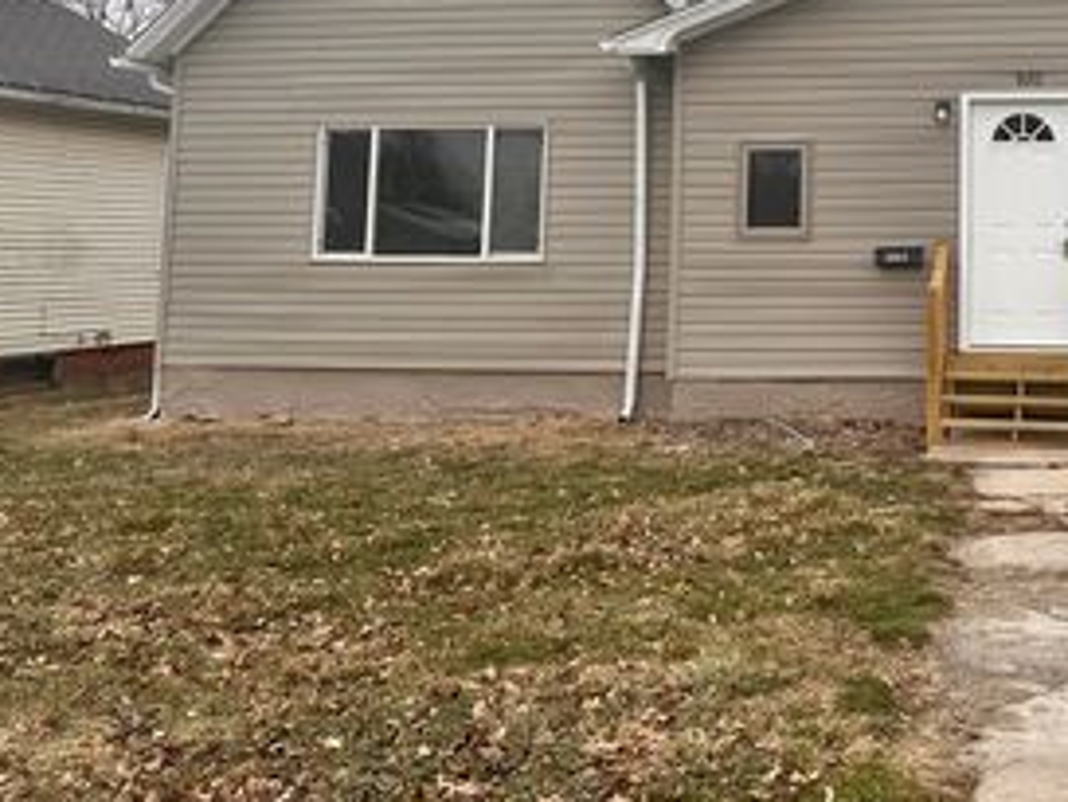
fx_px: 1358
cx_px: 951
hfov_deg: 39.9
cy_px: 96
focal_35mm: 44
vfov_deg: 31.5
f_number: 1.78
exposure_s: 1/1517
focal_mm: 6.86
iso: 80
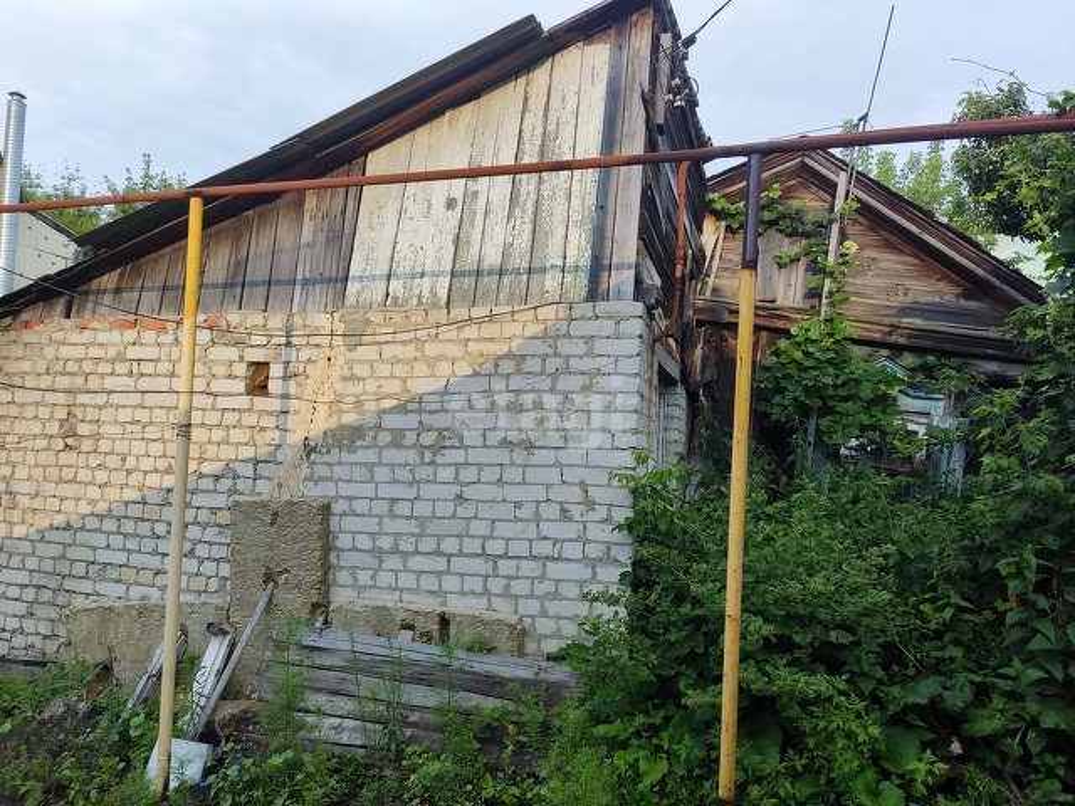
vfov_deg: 54.9
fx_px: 776
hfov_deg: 69.4
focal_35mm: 25
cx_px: 538
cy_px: 403
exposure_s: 1/383
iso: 50
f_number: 1.79
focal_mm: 4.71
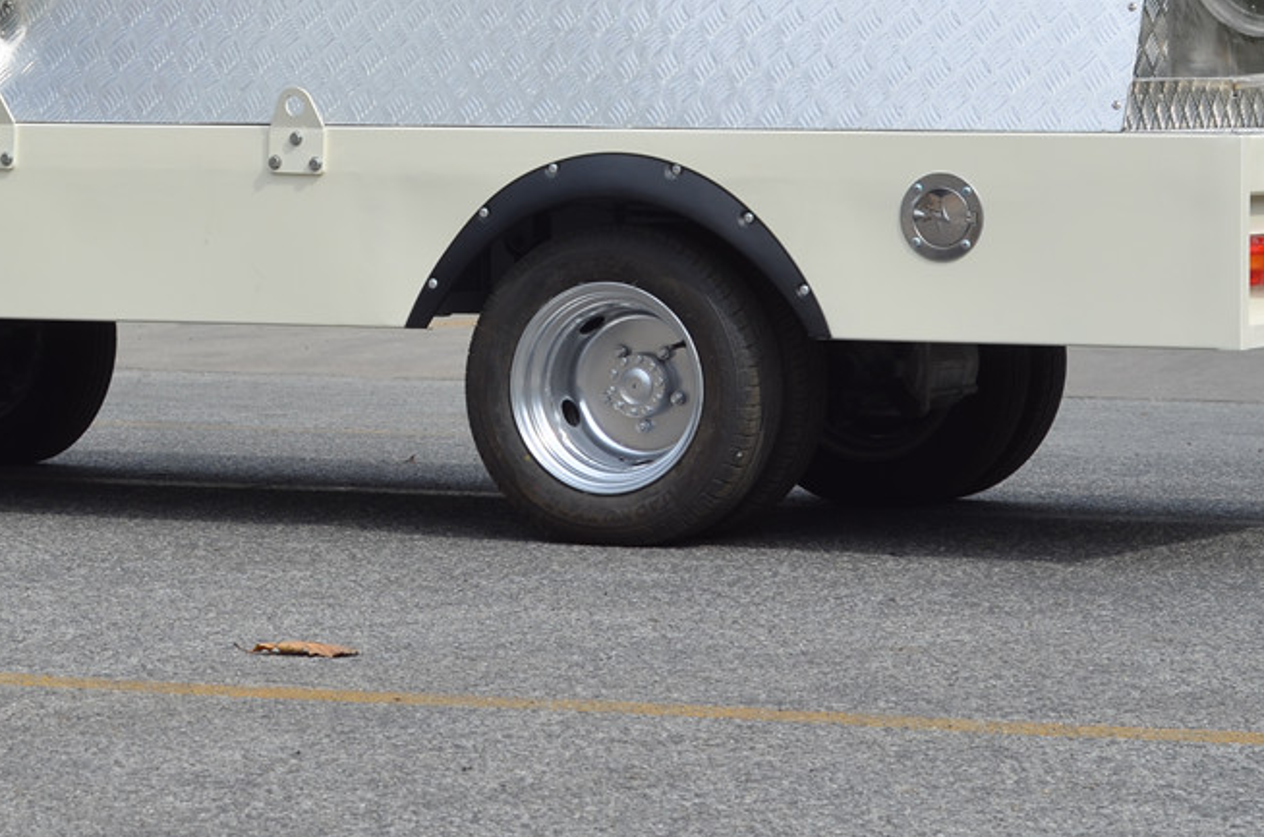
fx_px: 6026
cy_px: 1
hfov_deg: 11.9
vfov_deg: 7.9
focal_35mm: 172
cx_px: 356
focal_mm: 50
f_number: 8
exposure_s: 1/250
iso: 100
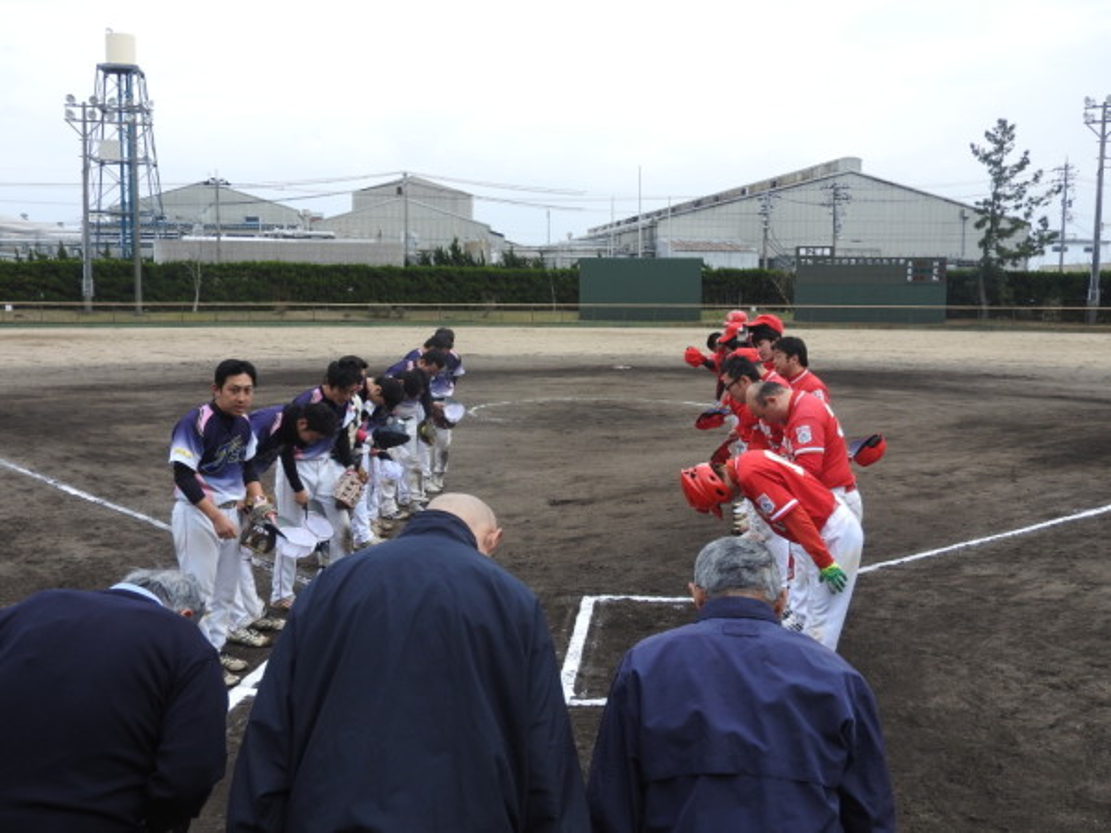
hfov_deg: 52.6
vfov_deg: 40.7
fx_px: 1123
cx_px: 556
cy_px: 416
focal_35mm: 35
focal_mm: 6.3
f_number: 3.8
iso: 100
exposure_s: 1/640
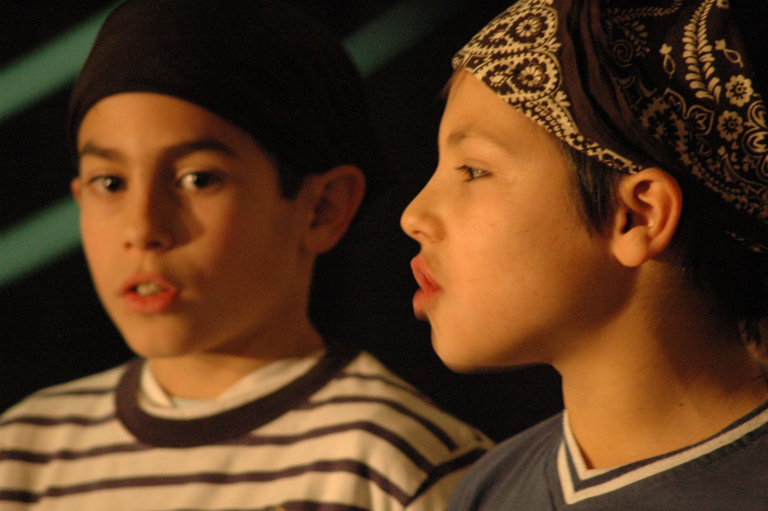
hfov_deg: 4.6
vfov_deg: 3.0
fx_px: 9591
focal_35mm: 450
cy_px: 256
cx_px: 384
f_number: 5.6
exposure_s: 1/10
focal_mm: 300
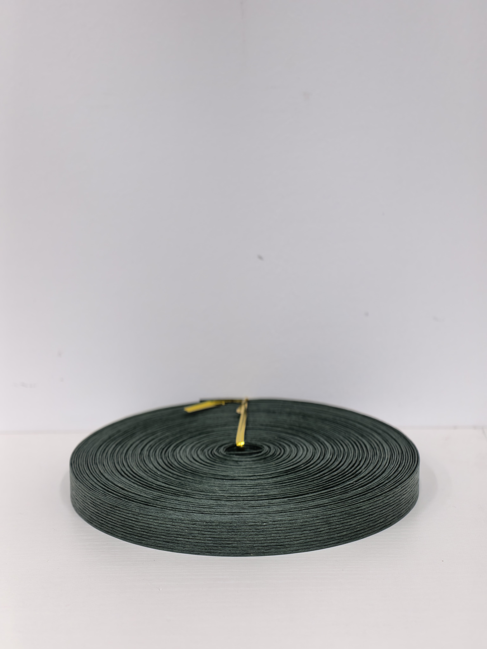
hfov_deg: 16.6
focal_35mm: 89
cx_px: 244
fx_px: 1669
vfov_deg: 22.0
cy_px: 324
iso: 125
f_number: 2.4
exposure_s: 1/100
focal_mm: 24.13
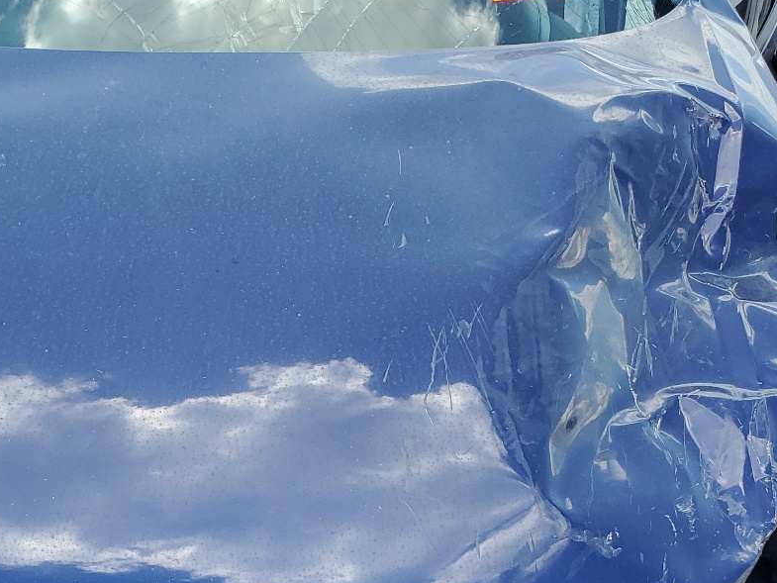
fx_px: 1190
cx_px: 224
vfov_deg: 26.6
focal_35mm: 53
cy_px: 521
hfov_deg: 35.6
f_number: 1.5
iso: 50
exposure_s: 1/1000
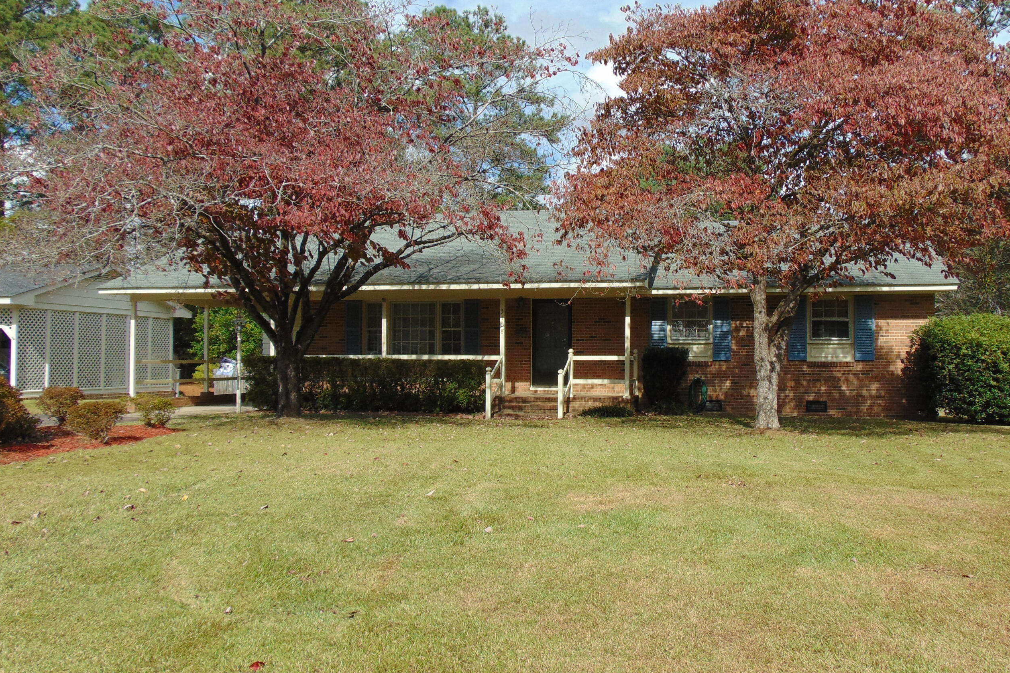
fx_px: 870
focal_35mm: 31
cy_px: 331
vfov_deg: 42.3
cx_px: 558
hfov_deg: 60.1
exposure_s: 1/250
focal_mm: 4.5
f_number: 7.7
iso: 80
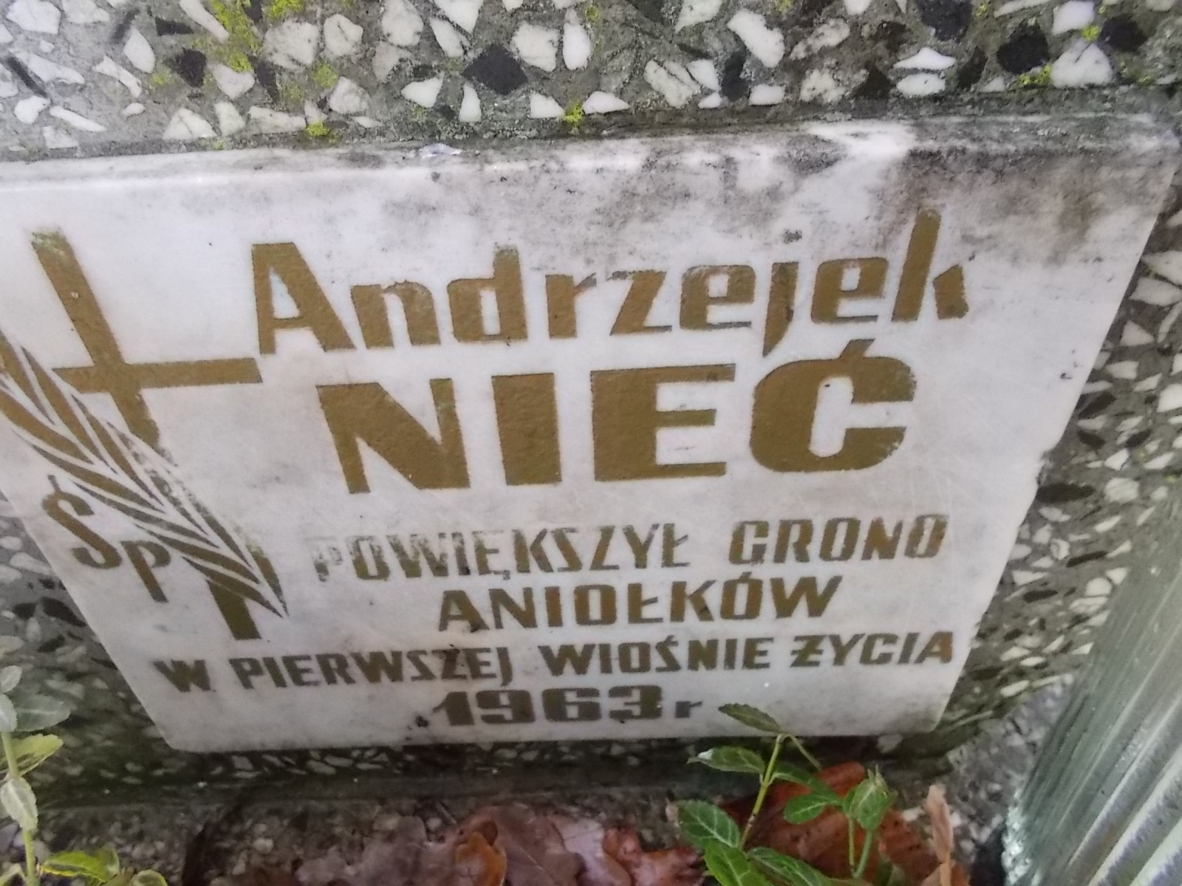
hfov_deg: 67.3
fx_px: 888
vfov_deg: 53.1
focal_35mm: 26
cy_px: 443
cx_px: 591
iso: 400
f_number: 3.2
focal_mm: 4.6
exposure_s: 1/250
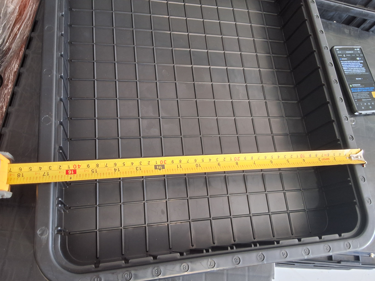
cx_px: 188
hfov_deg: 63.4
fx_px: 303
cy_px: 140
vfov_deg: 49.7
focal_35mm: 28
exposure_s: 1/24
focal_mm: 2.91
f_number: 1.9
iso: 200
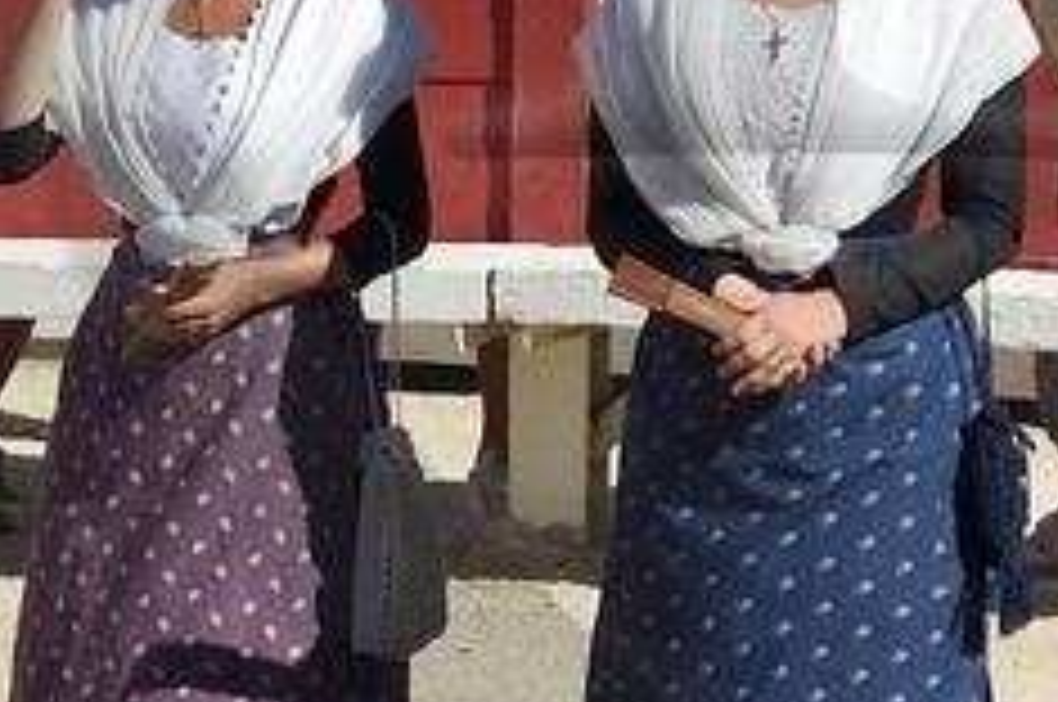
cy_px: -576
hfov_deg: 1.5
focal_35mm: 1364
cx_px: 1711
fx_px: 40031
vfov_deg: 1.0
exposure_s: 1/400
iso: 200
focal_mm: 200
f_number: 11
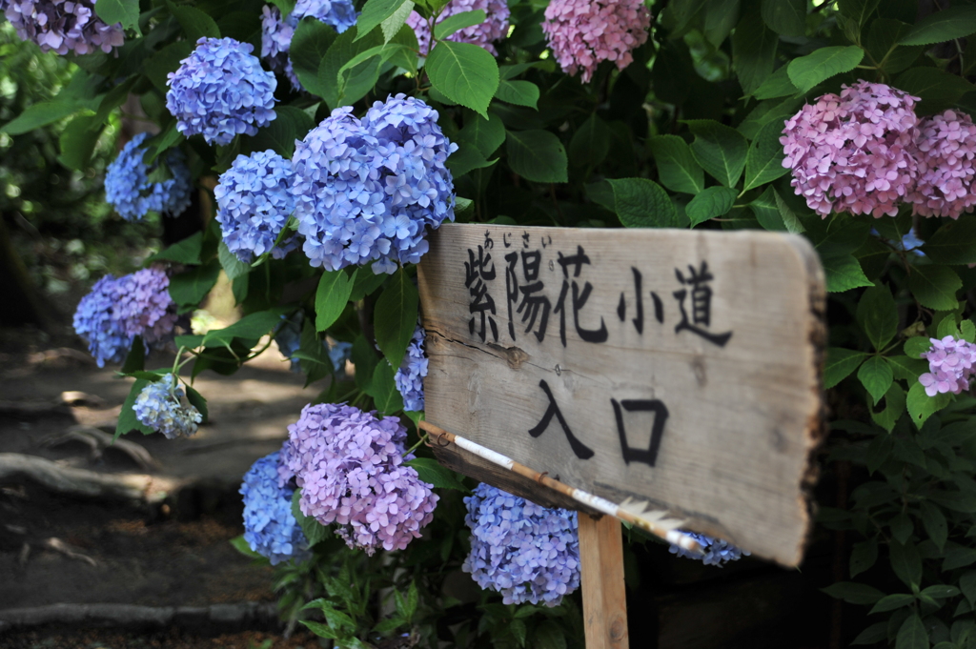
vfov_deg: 28.0
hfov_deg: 41.1
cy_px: 324
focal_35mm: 48
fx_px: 1300
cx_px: 488
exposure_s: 1/400
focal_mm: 48
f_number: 2.8
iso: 200
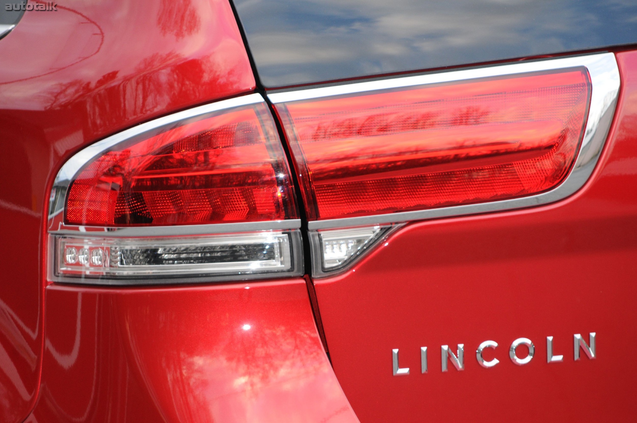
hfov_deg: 8.3
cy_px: 212
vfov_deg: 5.5
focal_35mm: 248
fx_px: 4374
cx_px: 318
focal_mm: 165
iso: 500
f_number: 8
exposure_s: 1/60
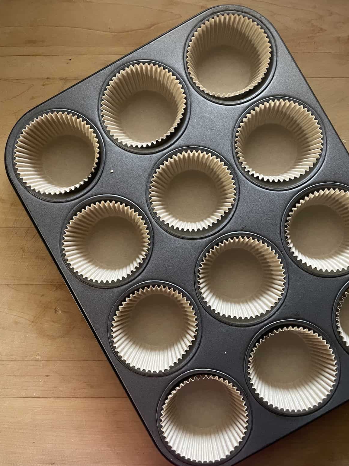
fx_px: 363
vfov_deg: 65.3
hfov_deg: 51.4
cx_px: 180
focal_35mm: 27
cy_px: 231
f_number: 1.6
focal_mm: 4.2
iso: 500
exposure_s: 1/30
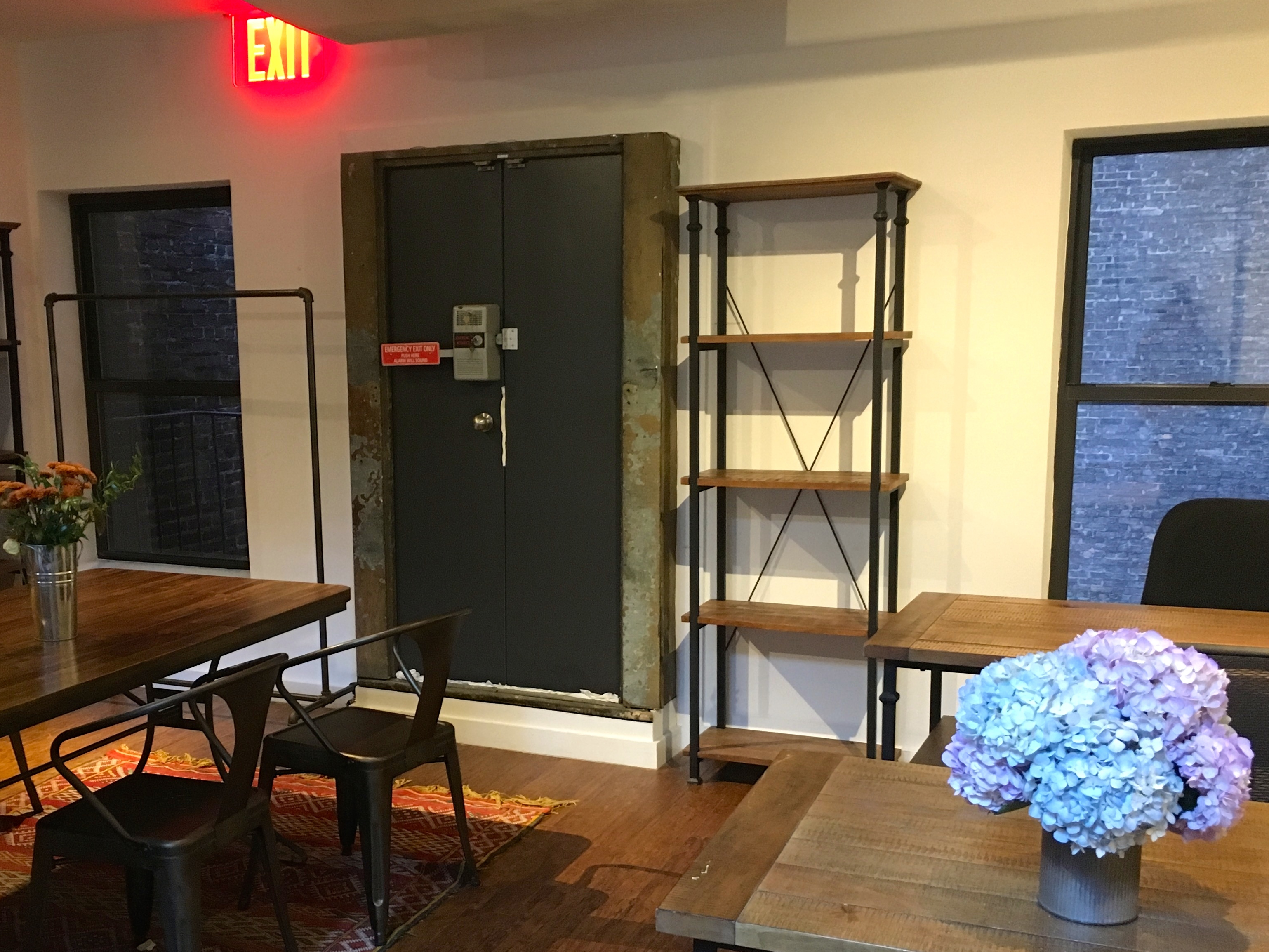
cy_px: 568
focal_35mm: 38
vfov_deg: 37.6
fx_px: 1393
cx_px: 511
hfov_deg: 48.7
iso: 200
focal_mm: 4.15
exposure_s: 1/15
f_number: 2.2
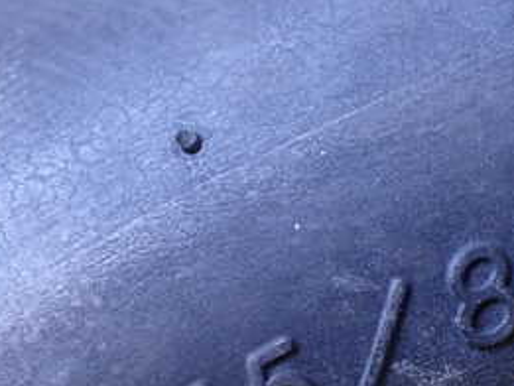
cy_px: 345
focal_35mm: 69
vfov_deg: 20.9
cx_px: 410
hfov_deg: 27.6
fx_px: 1025
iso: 640
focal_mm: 5.4
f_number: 2.3
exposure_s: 1/125
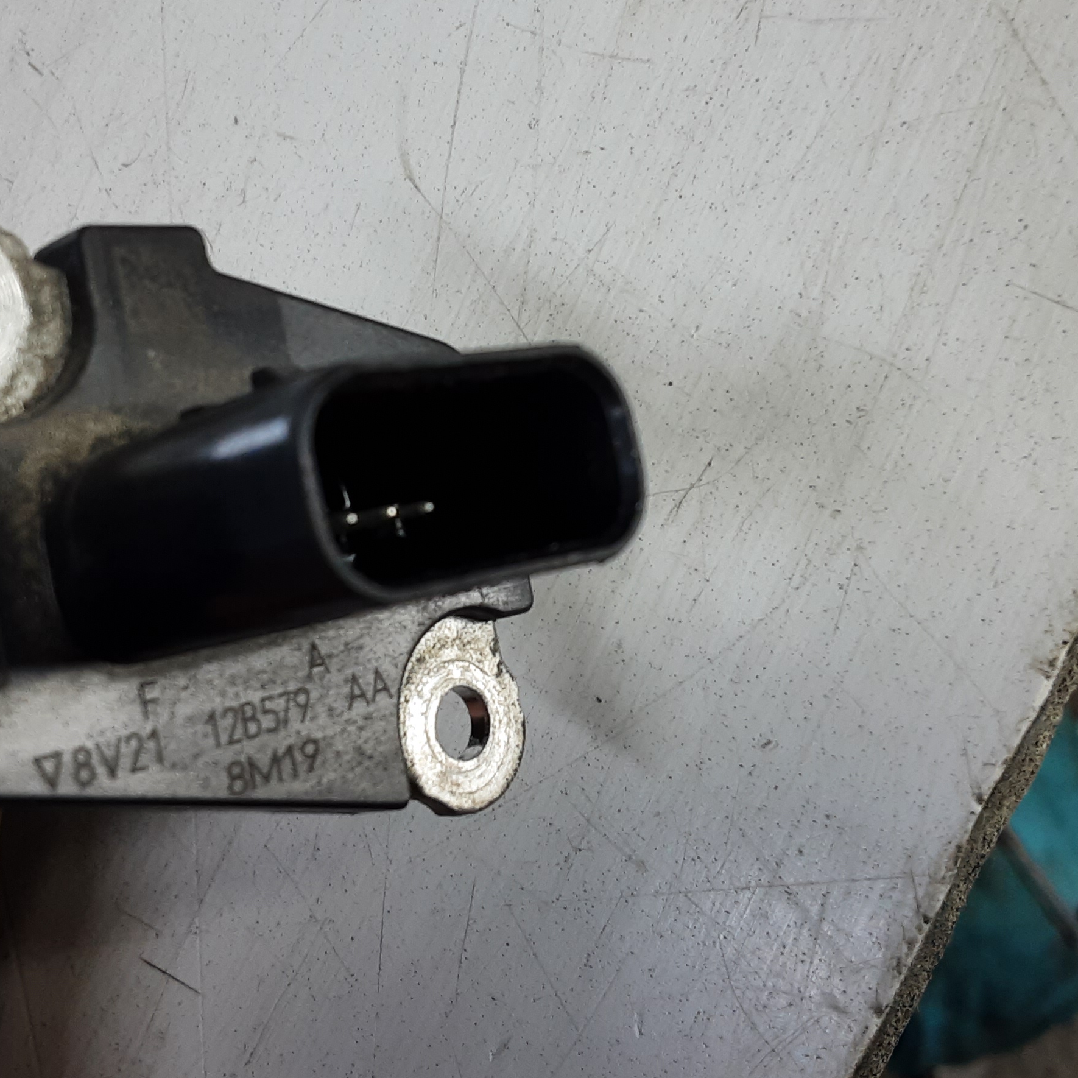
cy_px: 368
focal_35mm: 44
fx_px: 1550
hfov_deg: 38.3
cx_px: 460
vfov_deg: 38.0
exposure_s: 1/50
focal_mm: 2.91
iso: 50
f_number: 1.9
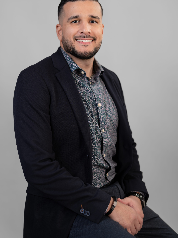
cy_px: 106
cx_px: 89
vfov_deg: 34.9
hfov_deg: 26.6
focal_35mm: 55
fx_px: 377
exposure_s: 1/200
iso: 100
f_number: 2.2
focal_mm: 50
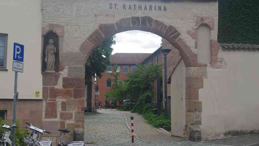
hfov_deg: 39.5
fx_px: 361
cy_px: 67
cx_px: 130
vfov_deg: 22.8
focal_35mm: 53
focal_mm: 33
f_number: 10
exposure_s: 1/60
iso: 200
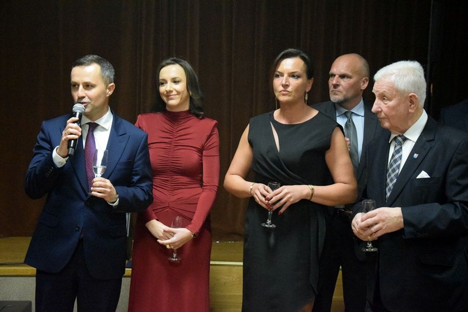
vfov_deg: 20.2
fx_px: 877
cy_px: 156
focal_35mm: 68
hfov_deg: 29.9
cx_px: 234
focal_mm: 45
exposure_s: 1/100
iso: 10000
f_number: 4.8
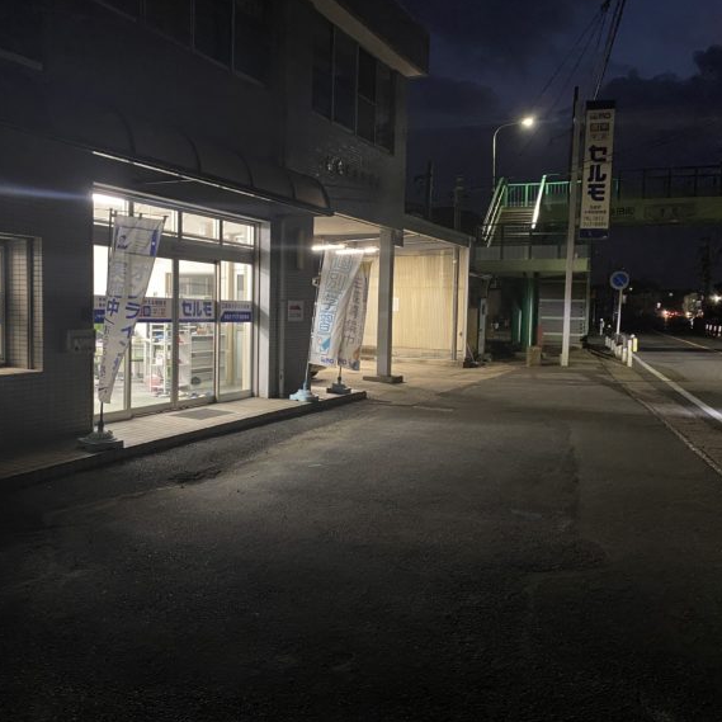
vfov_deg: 52.5
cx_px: 318
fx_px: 732
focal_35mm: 31
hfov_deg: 52.4
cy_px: 359
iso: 640
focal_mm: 4.25
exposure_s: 1/30
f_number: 1.8
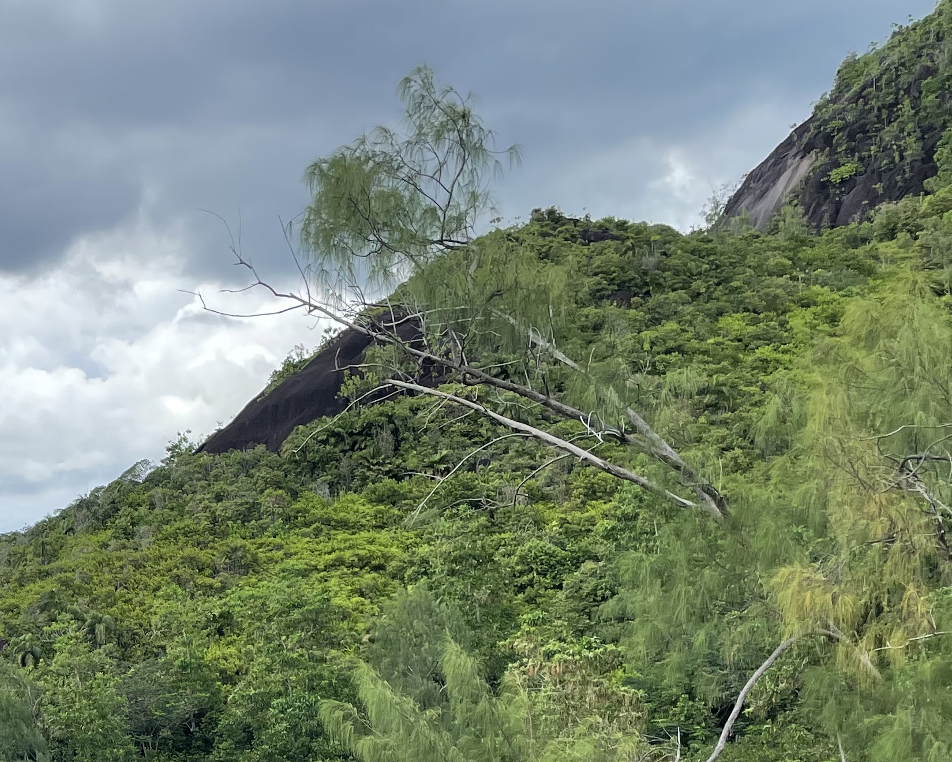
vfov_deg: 23.2
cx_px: -87
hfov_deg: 27.9
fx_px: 1747
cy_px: 821
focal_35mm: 62
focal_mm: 4.2
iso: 32
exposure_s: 1/2304
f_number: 1.6
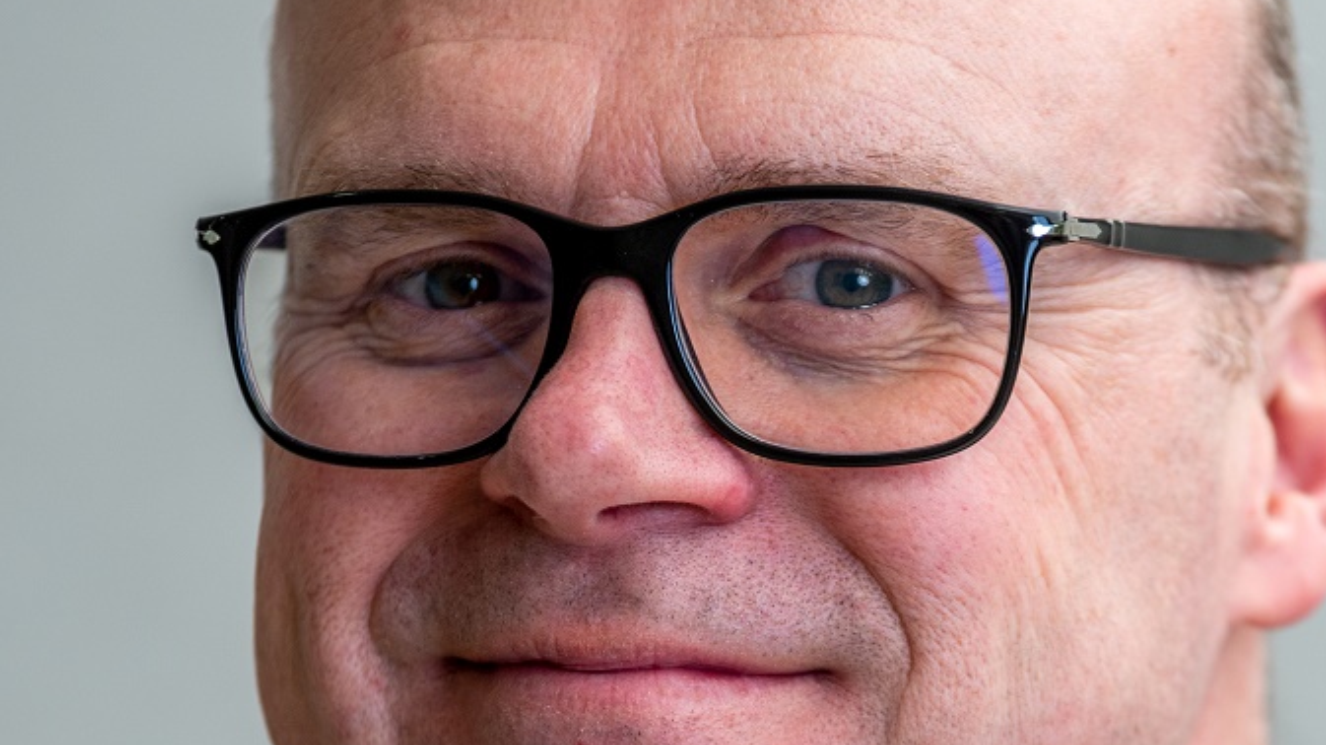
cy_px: 670
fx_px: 15746
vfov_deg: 2.7
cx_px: 804
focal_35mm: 448
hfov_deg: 4.8
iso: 200
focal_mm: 200
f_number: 4
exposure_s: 1/125
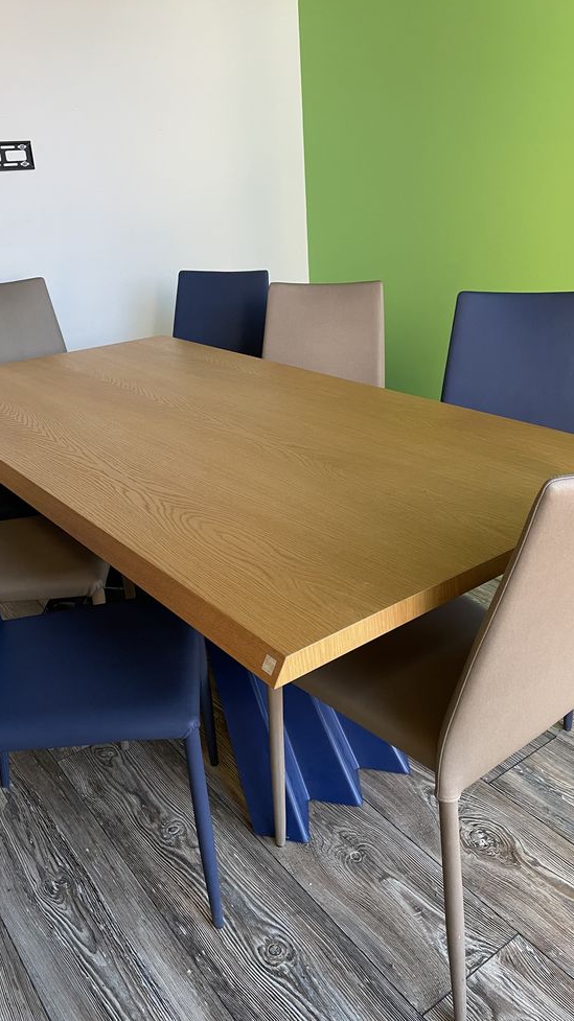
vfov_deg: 66.1
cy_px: 500
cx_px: 278
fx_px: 785
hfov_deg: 40.1
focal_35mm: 29
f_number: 1.6
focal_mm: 4.2
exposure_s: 1/50
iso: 160
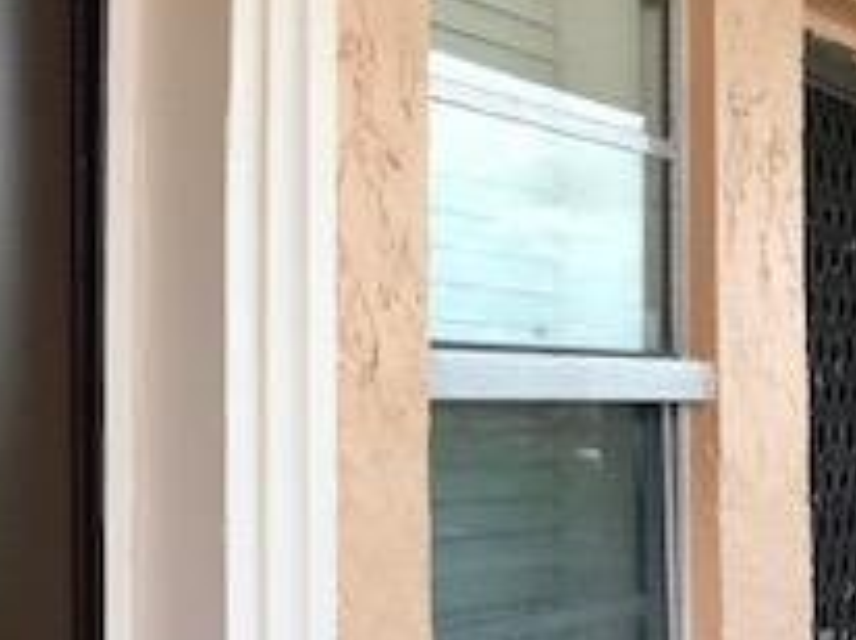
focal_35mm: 87
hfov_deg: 20.3
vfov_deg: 16.9
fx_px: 2149
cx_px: -312
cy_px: 349
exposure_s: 1/731
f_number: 1.8
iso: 20
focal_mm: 3.99
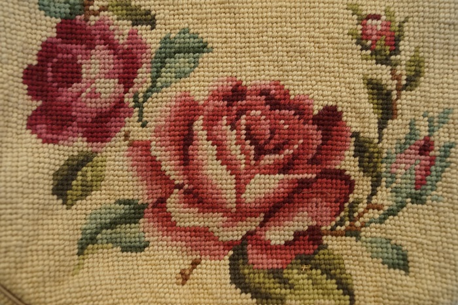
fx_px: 419
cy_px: 152
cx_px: 229
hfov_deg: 57.3
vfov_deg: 39.9
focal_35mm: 33
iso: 1000
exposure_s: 1/60
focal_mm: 22
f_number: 4
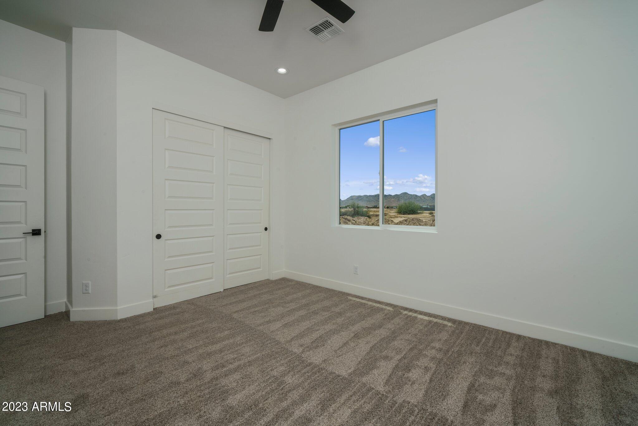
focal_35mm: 15
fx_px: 266
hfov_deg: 100.4
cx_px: 319
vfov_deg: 77.3
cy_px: 213
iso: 400
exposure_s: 1/125
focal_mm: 15
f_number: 13
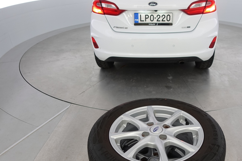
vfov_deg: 40.7
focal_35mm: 32
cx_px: 151
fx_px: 215
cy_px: 105
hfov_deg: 58.0
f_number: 2
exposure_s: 1/30
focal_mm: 9.4
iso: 125
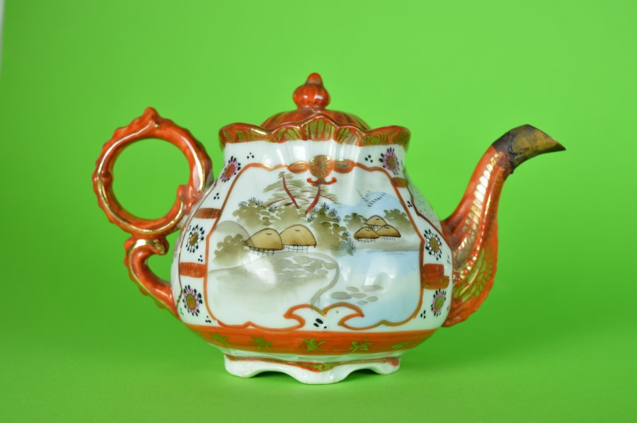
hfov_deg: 41.2
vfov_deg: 28.0
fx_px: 848
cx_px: 318
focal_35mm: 48
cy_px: 212
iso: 100
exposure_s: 1/160
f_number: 6.3
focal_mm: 32
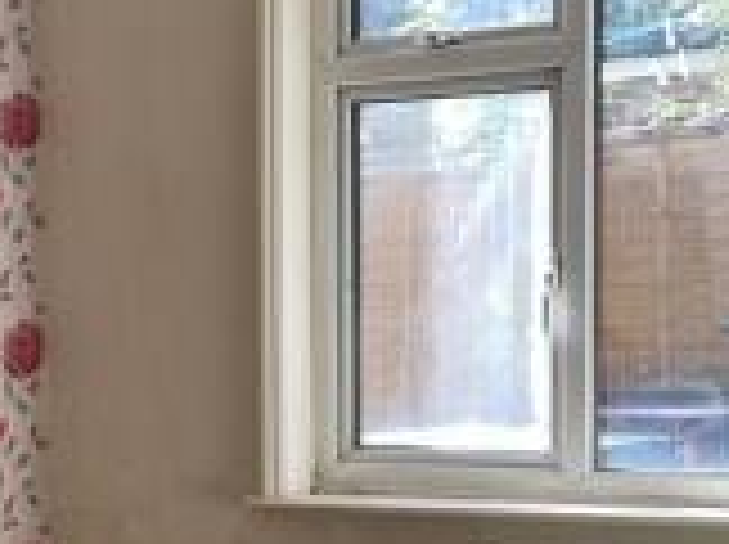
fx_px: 1893
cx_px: 52
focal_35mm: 90
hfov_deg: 21.3
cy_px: 434
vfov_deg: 16.3
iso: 32
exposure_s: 1/250
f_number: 1.6
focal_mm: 5.1
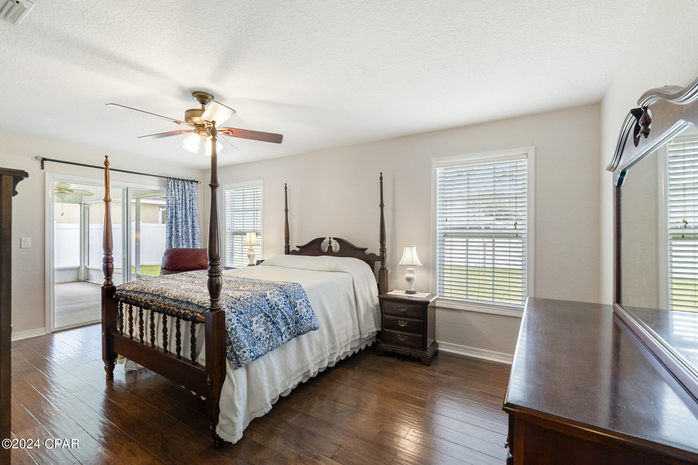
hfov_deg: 96.7
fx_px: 310
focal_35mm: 16
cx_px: 349
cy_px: 232
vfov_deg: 73.7
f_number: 8
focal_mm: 16
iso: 320
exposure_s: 1/6
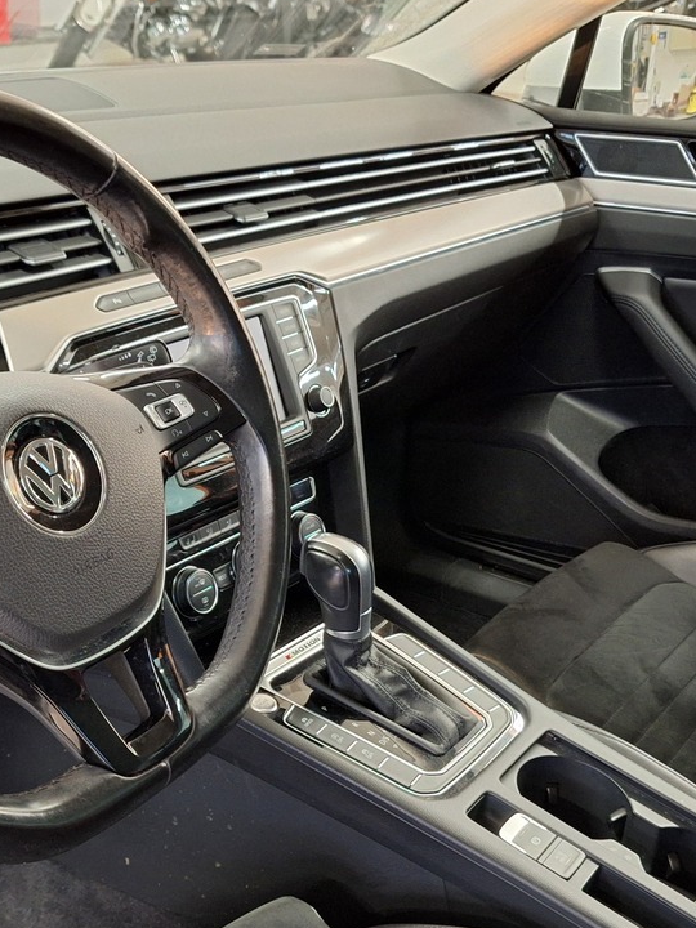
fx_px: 1233
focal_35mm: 46
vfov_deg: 40.7
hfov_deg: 31.4
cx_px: 255
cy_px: 619
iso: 400
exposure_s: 1/20
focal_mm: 5.54
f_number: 1.8
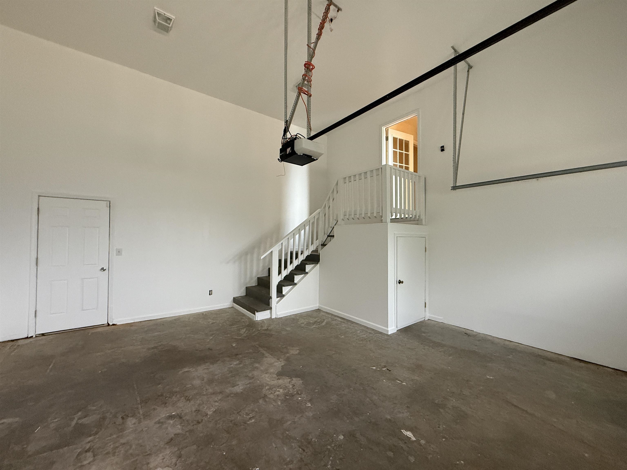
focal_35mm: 14
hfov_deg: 102.1
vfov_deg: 85.7
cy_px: 235
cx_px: 314
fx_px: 254
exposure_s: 1/60
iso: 500
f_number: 2.2
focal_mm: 2.22
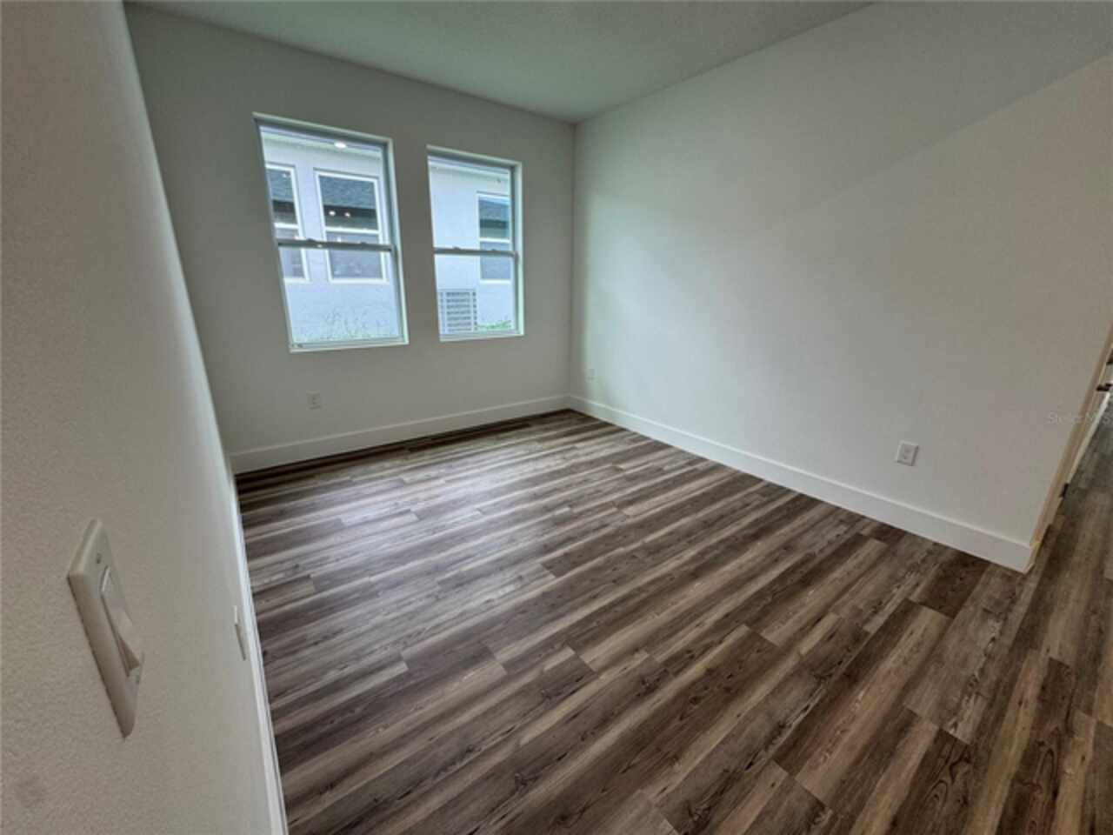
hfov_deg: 102.1
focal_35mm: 14
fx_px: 450
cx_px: 556
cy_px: 418
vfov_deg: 85.7
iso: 80
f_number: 2.2
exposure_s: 1/120
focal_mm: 2.22
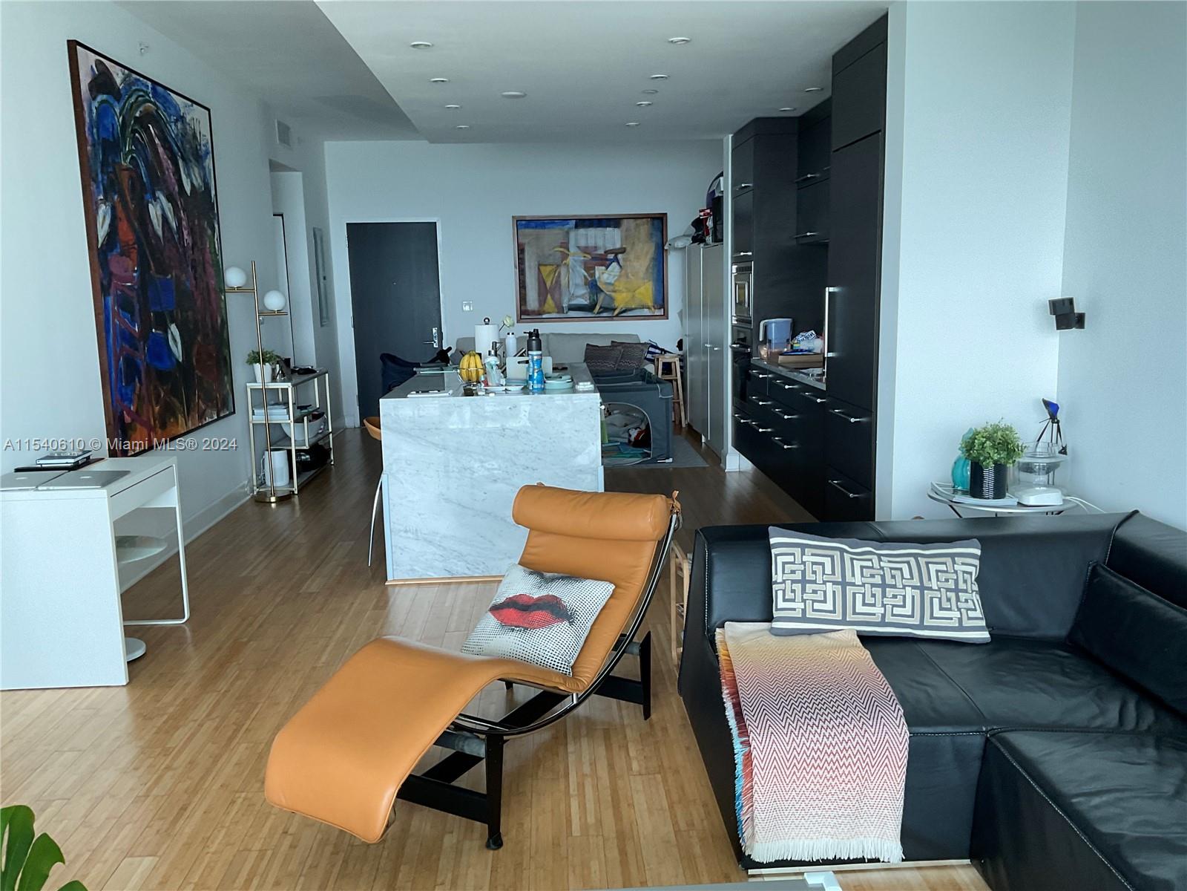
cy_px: 446
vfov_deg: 48.2
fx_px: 994
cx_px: 594
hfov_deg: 61.7
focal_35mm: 29
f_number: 1.8
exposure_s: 1/122
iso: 50
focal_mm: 3
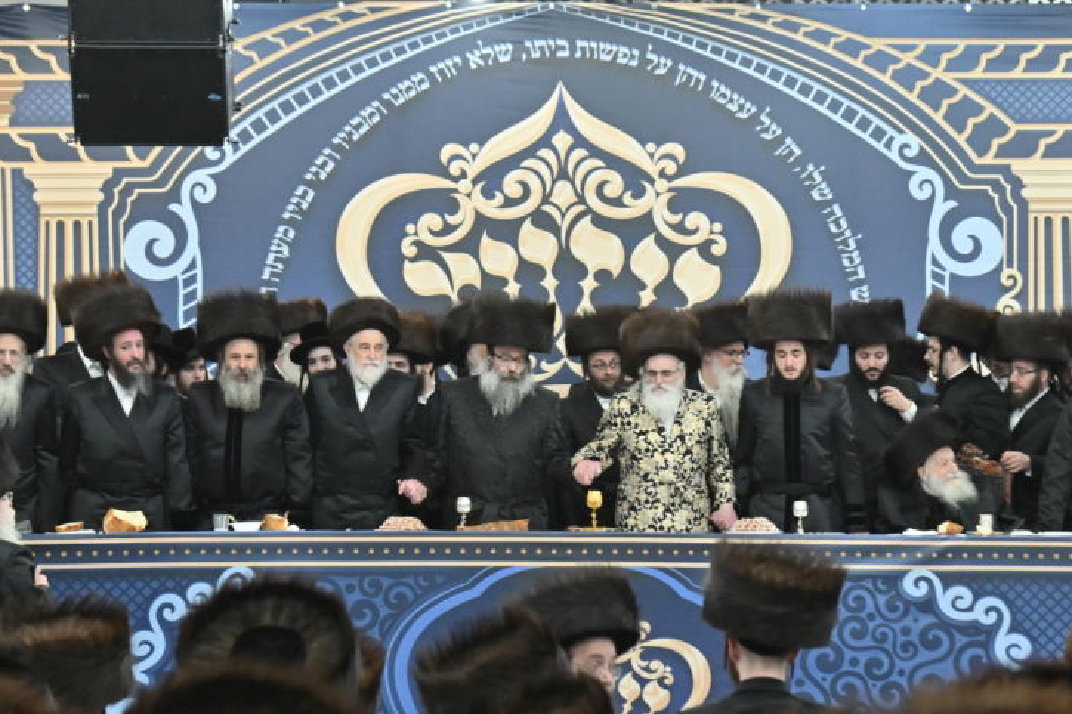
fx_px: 3156
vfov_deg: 12.9
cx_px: 552
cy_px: 315
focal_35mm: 106
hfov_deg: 19.3
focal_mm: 50
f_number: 4
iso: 1250
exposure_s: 1/200
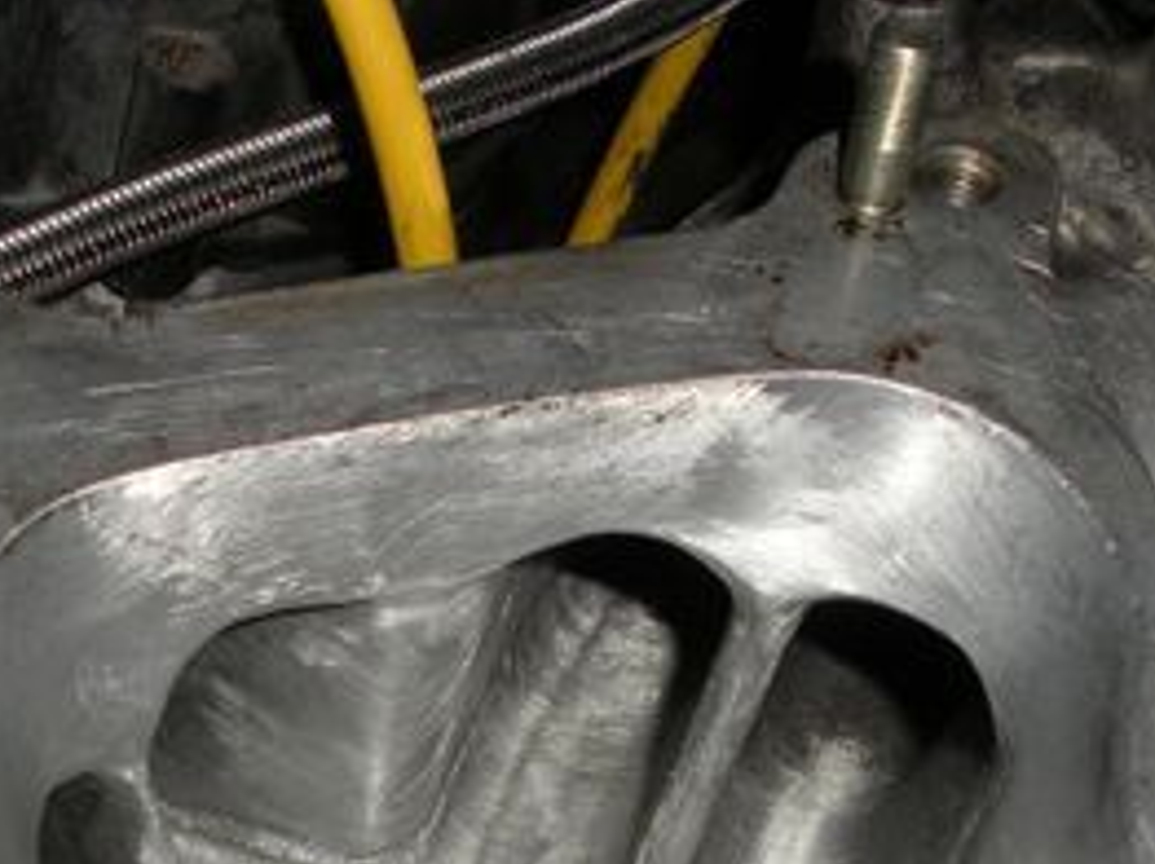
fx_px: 2934
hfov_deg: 22.3
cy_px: 912
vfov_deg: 16.3
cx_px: 520
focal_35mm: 88
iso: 64
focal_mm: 6.3
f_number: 3.5
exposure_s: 1/60
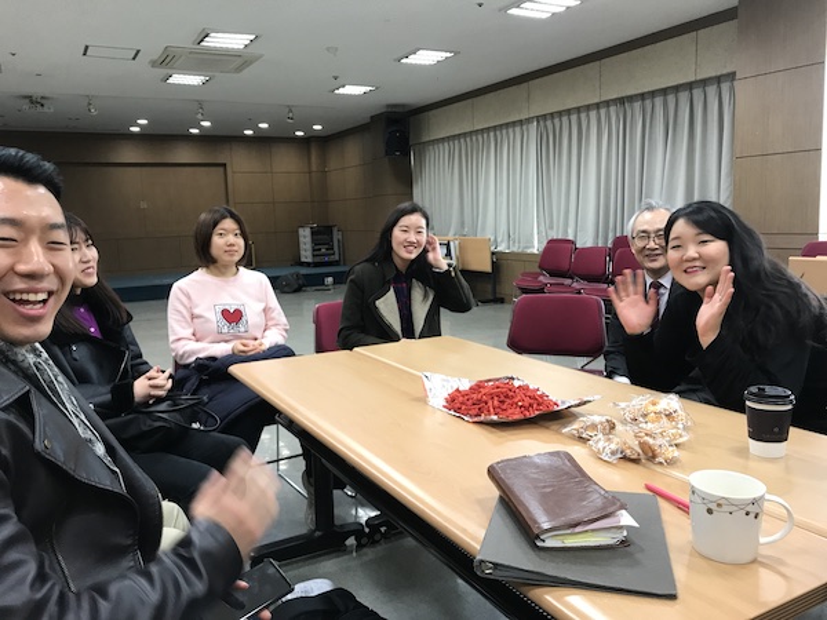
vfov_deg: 49.7
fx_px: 669
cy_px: 310
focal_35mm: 28
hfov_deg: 63.4
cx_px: 414
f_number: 1.8
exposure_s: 1/24
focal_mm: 3.99
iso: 40
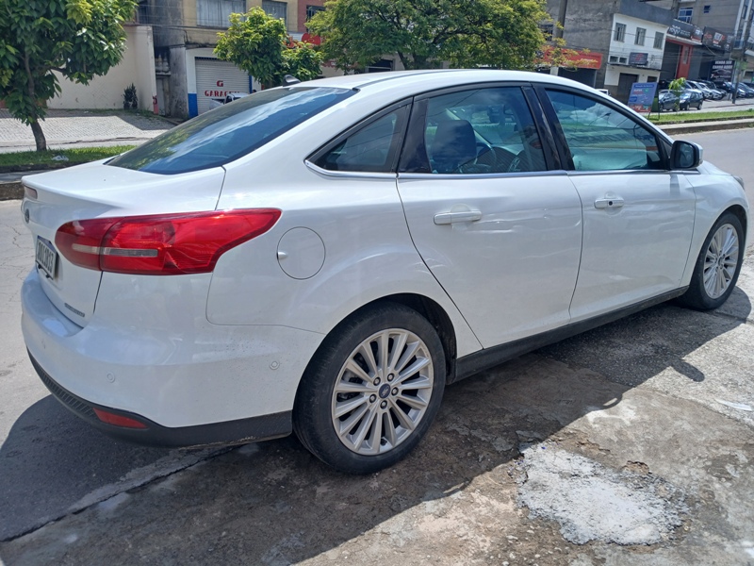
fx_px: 566
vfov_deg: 53.1
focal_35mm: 26
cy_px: 283
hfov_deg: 67.3
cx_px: 377
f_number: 1.8
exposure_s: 1/829
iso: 20
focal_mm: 3.98
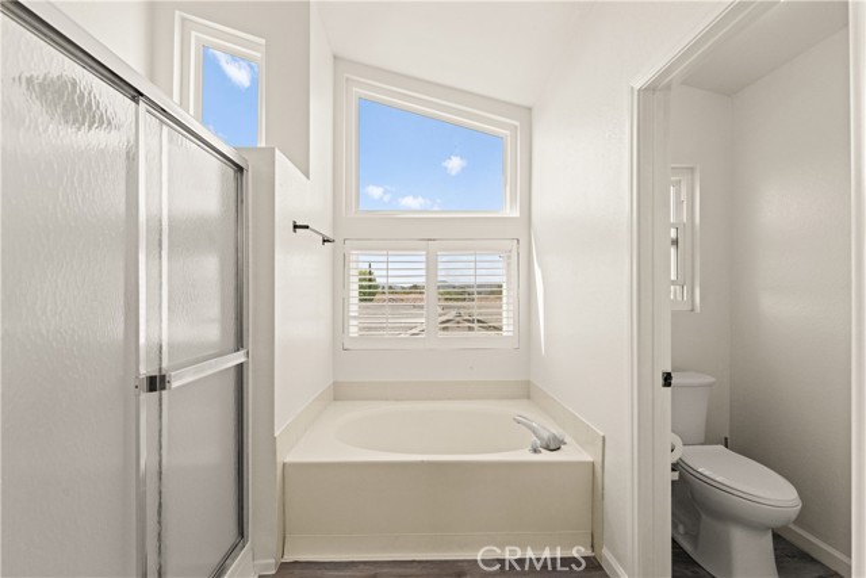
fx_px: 385
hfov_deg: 96.7
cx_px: 433
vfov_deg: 73.8
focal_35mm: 16
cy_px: 289
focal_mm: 16
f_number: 8
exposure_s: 1/400
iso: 2000
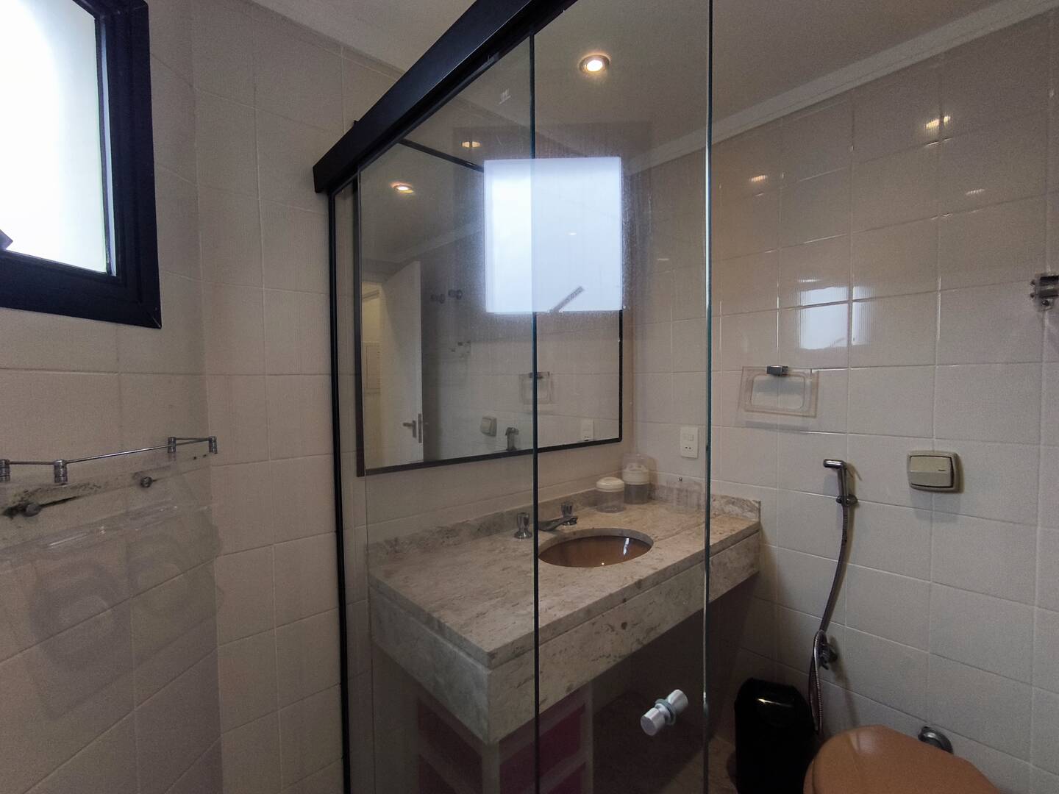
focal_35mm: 16
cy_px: 397
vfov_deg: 78.1
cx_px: 530
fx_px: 489
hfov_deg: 94.5
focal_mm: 1.65
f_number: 2.2
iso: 80
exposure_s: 1/120
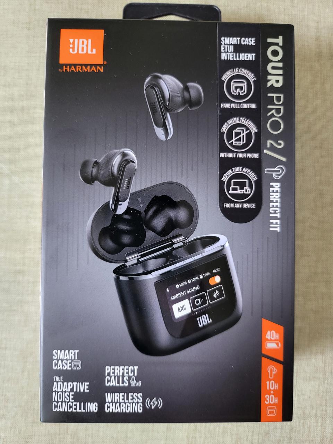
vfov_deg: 71.6
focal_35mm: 24
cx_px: 166
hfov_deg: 56.8
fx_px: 308
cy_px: 222
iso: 400
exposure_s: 1/40
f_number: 1.8
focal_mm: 5
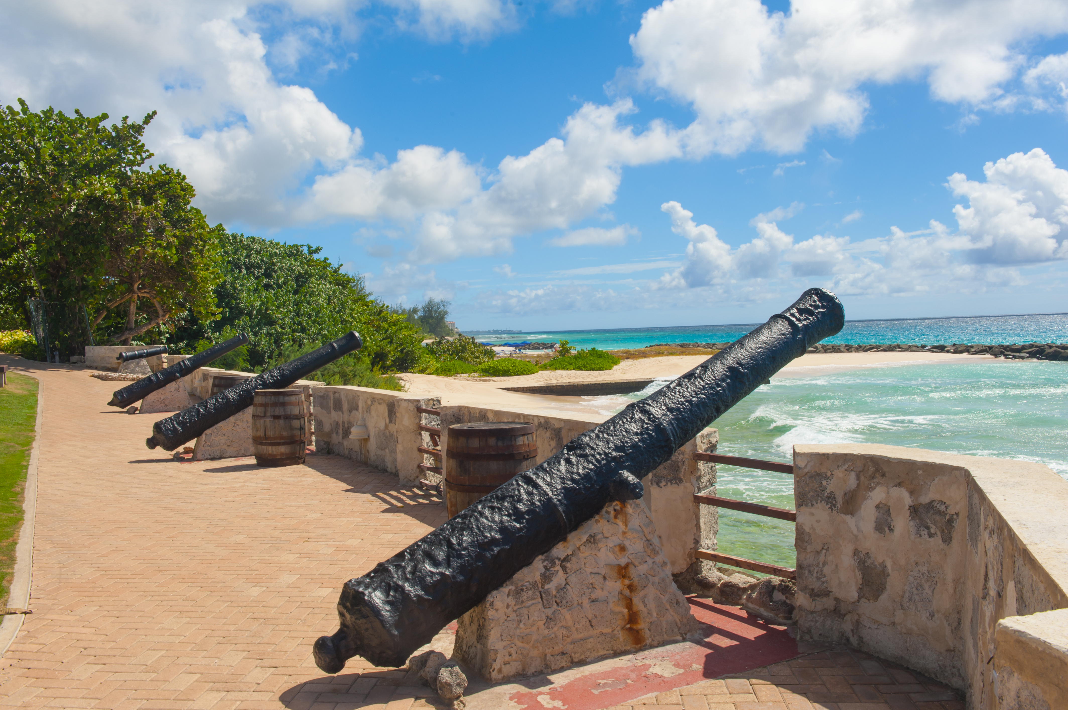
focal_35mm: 32
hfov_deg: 58.7
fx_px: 949
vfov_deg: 41.1
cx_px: 534
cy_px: 355
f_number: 18
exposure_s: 1/100
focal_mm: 32
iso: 200
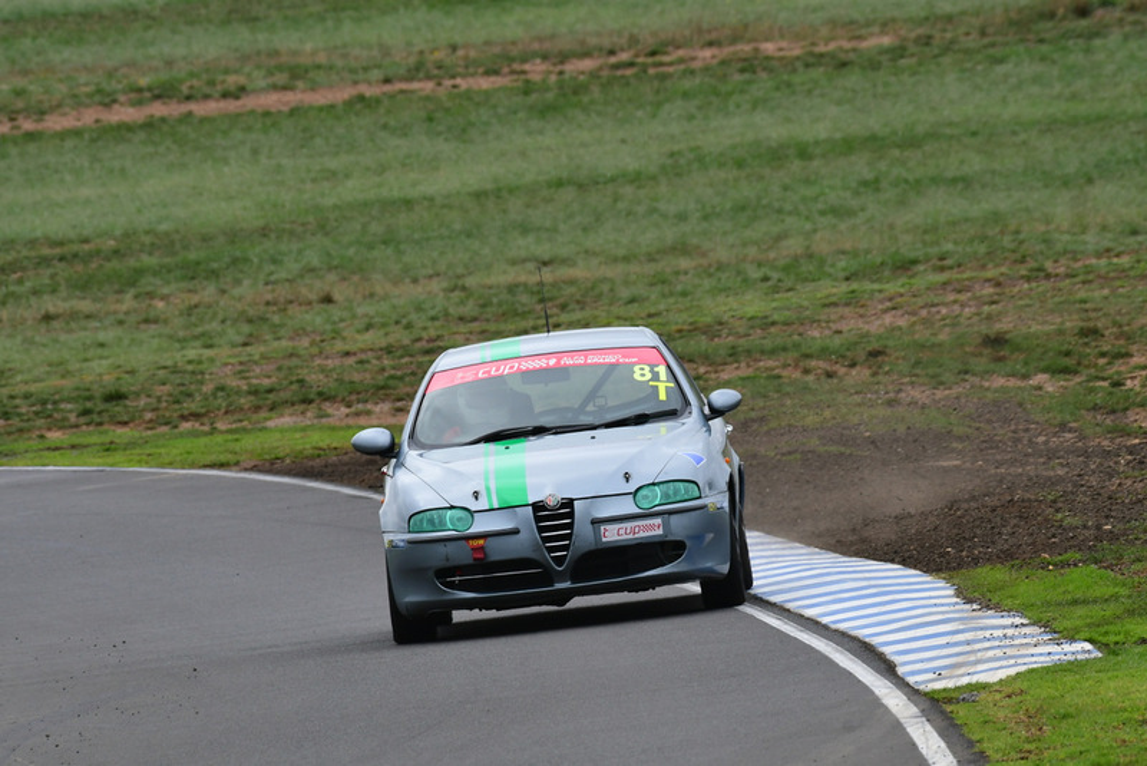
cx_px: 574
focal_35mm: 750
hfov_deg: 2.7
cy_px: 383
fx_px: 23903
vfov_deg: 1.8
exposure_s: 1/640
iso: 640
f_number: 11
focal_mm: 500
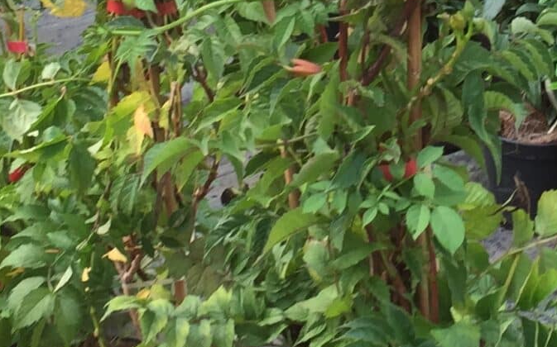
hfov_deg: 17.6
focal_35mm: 117
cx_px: 475
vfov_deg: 10.9
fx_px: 1775
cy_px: -103
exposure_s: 1/100
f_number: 2.2
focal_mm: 4.15
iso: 50
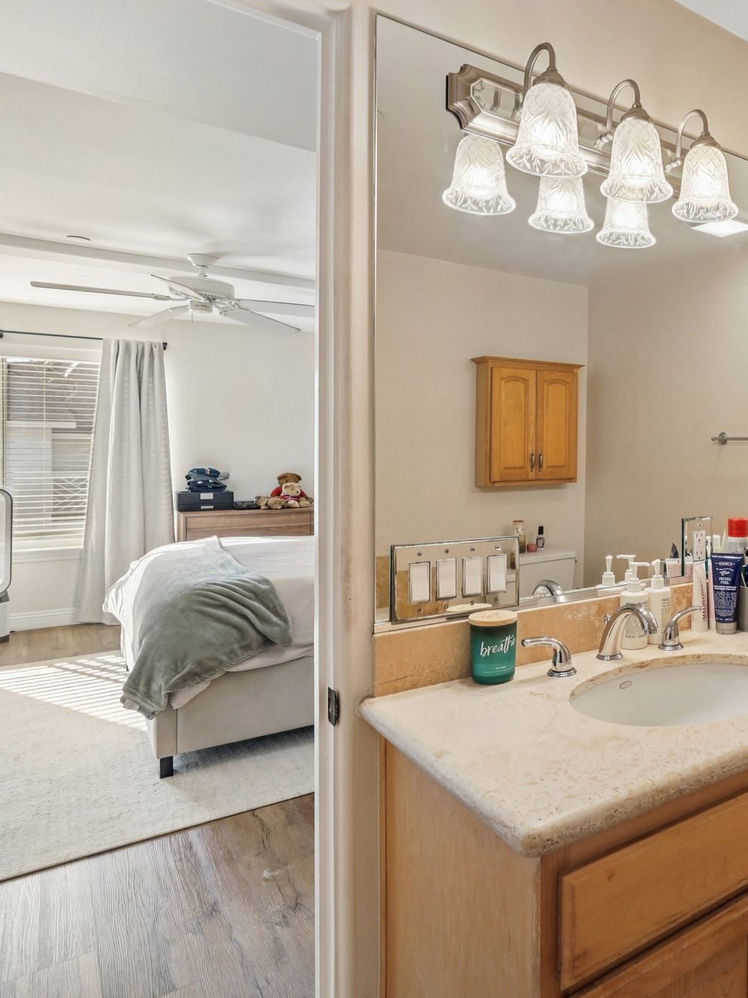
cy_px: 482
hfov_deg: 47.6
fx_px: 692
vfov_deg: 71.6
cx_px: 739
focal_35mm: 24
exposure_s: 1/50
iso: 400
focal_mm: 16
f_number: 8
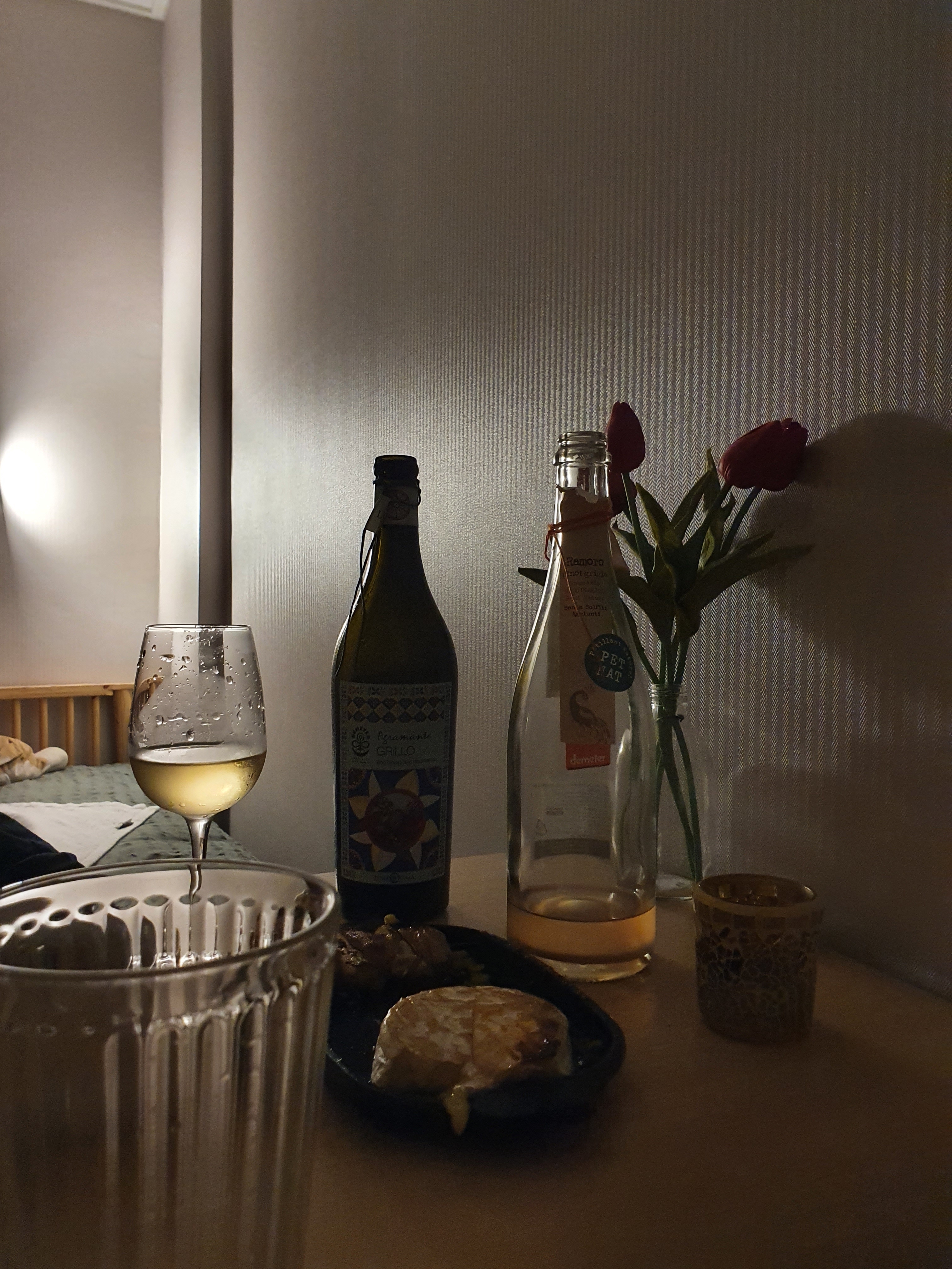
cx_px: 476
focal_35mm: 26
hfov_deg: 53.1
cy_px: 634
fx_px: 953
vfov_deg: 67.3
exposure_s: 1/40
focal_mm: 4.32
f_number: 2.4
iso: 500
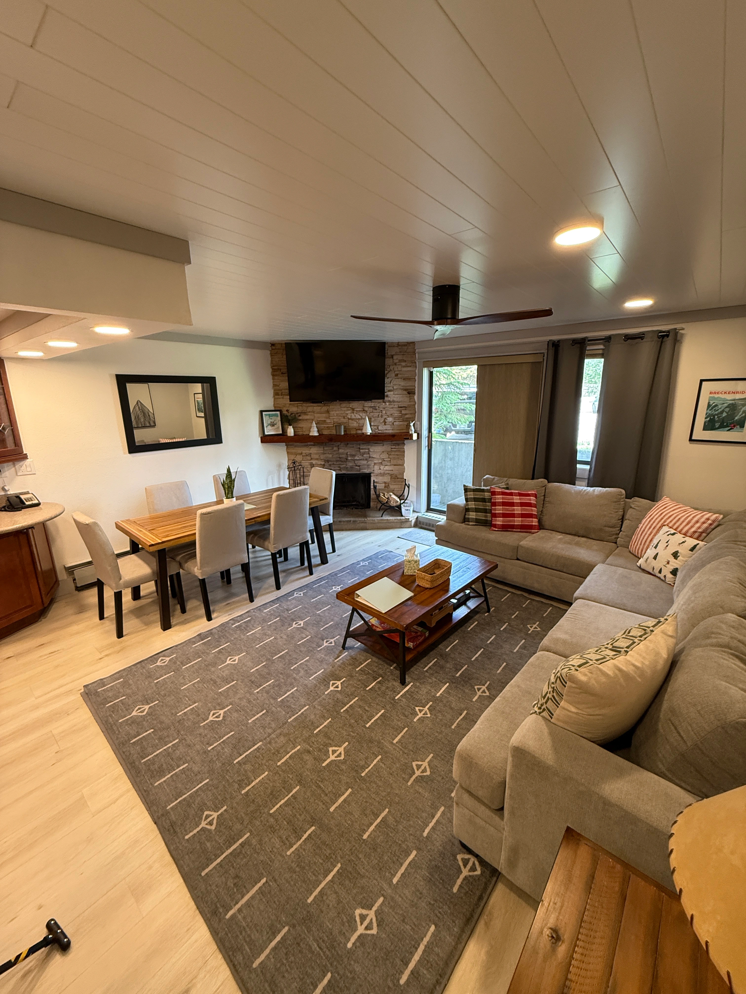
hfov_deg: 85.7
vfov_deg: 102.1
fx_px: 402
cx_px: 373
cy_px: 497
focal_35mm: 14
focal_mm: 2.22
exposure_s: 1/60
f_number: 2.2
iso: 250
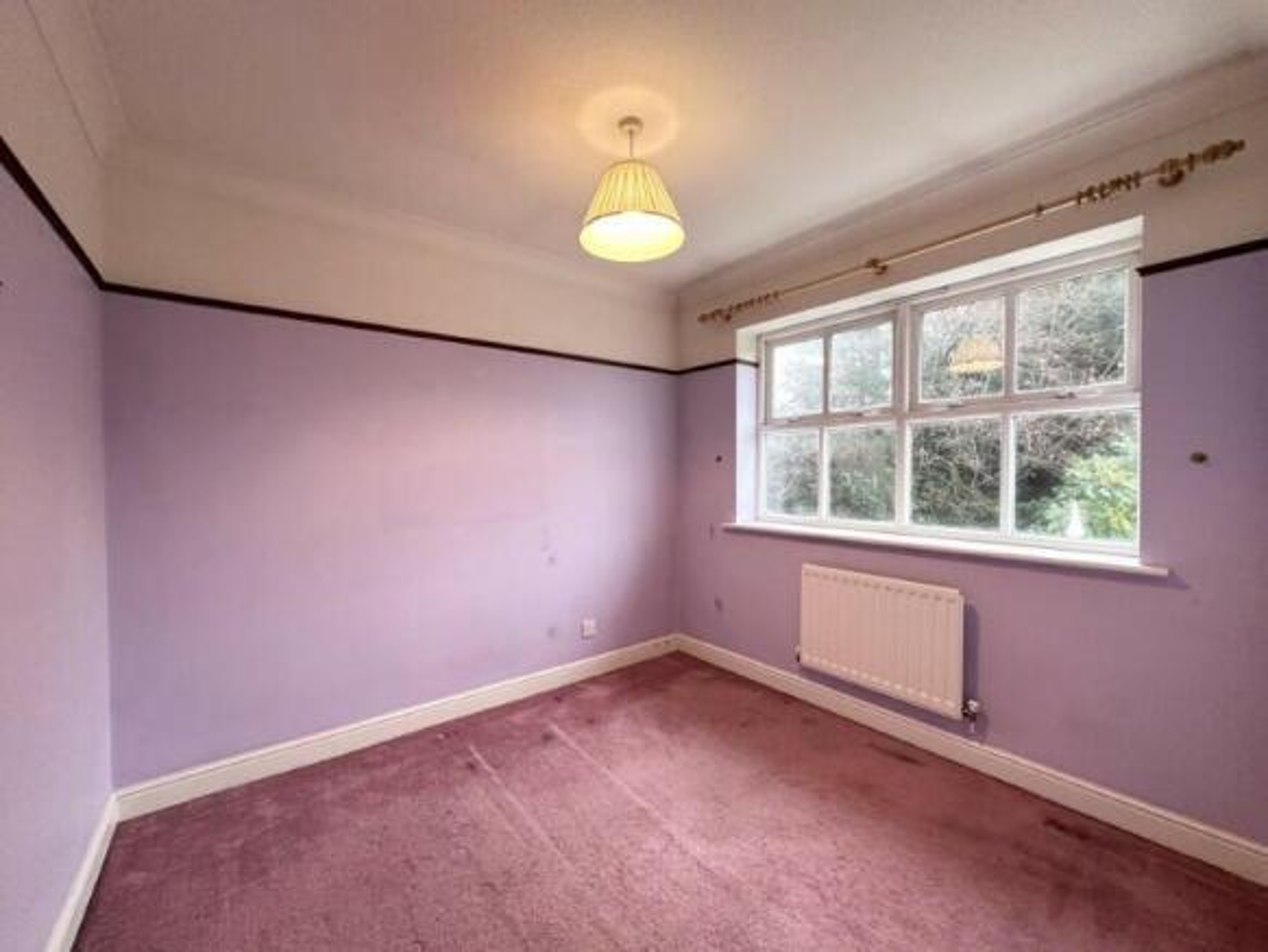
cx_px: 634
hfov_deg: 102.0
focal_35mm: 14
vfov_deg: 85.7
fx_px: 513
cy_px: 476
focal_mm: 2.22
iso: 200
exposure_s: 1/100
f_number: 2.2
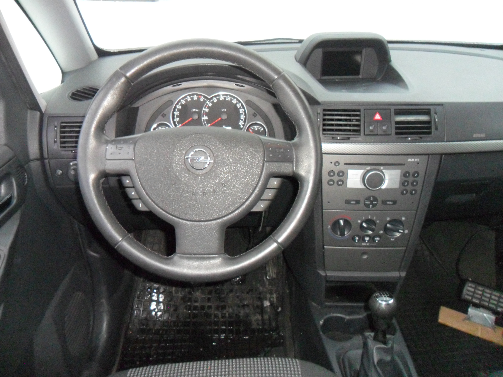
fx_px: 392
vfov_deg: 51.4
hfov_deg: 65.3
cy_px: 188
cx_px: 252
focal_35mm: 27
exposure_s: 1/45
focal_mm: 4.9
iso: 400
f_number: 3.5
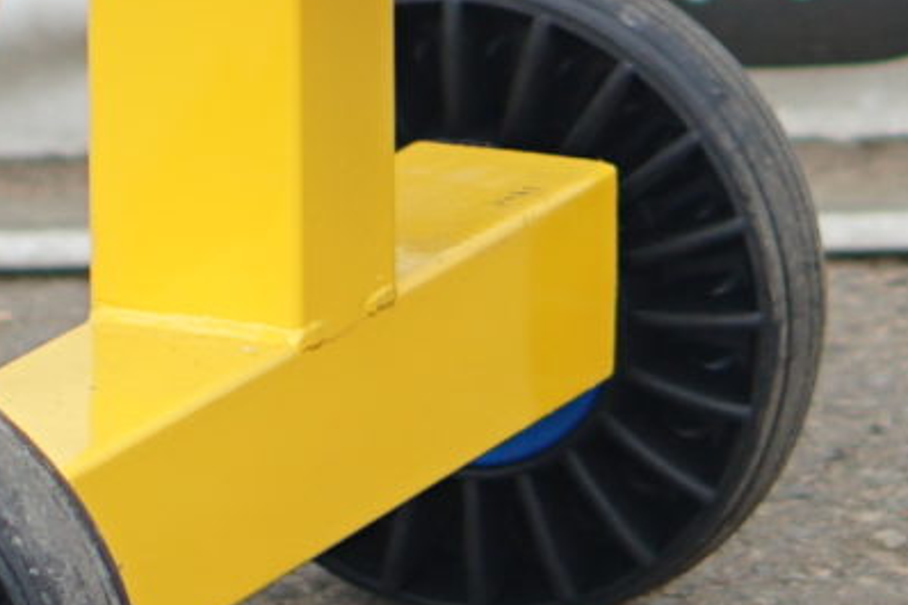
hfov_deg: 4.3
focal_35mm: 483
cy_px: -417
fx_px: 12177
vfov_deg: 2.8
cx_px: 778
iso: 200
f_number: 1.8
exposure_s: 1/1250
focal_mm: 50
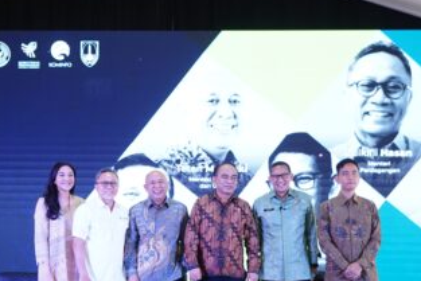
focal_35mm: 63
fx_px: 737
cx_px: 171
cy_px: 245
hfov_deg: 31.8
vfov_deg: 21.2
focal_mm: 29
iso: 1250
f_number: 2.8
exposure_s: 1/161
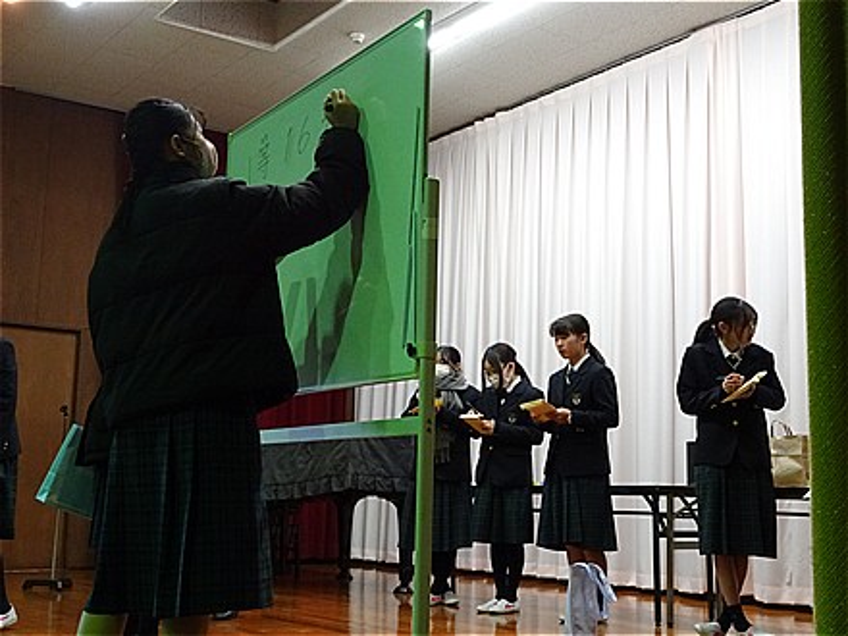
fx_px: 1078
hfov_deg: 42.9
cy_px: 318
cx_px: 424
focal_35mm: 44
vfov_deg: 32.9
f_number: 4.5
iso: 800
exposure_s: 1/50
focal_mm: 7.58
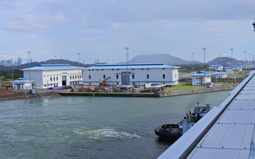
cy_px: 90
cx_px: 127
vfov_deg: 25.8
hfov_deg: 40.3
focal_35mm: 50
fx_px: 347
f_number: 3.2
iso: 100
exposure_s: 1/2000
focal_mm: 8.4
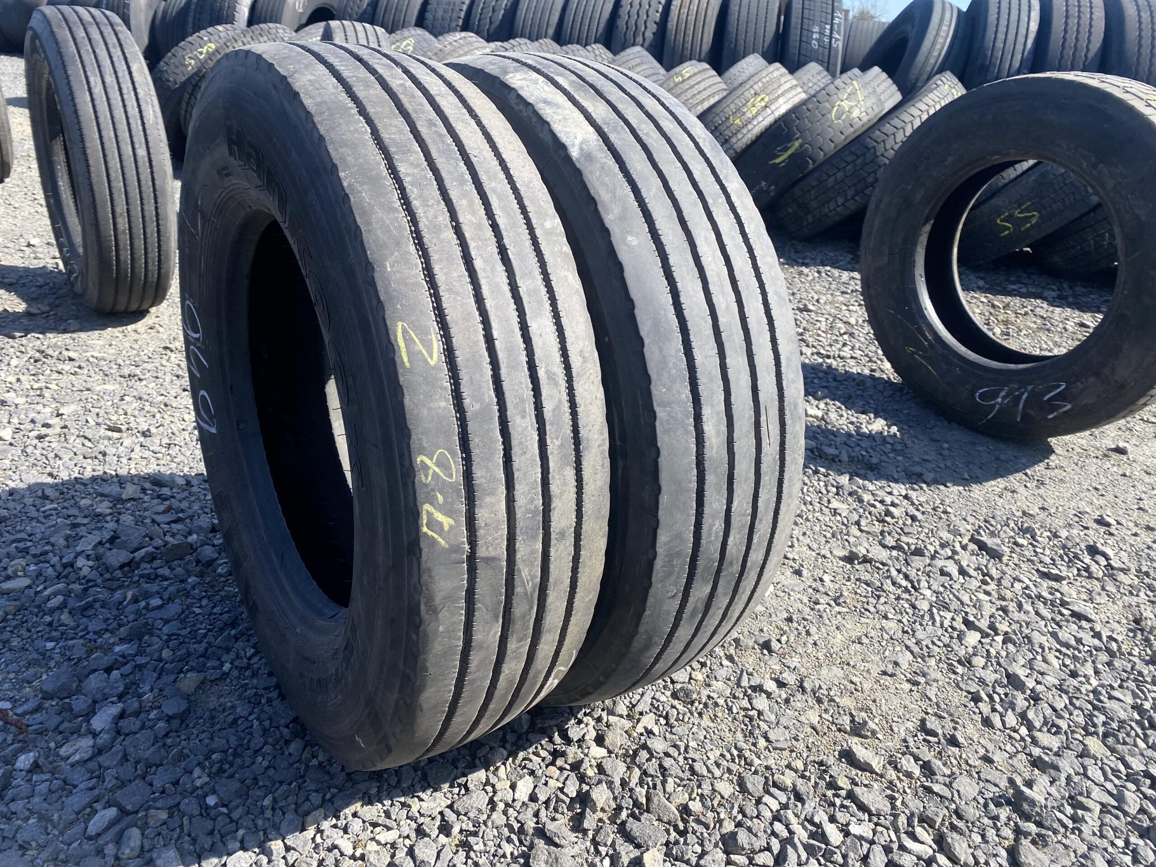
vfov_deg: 53.1
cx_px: 578
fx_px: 868
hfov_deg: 67.3
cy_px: 434
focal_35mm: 26
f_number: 1.8
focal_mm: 4.25
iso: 32
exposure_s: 1/973
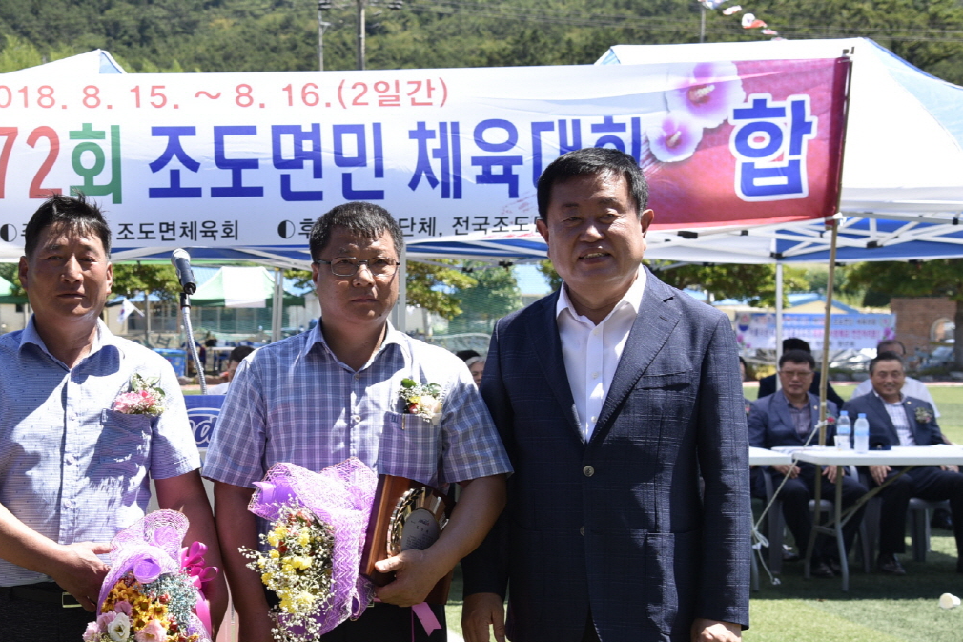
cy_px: 366
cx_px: 174
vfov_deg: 16.6
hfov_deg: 24.3
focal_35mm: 82
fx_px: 2193
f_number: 5.6
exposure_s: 1/200
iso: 100
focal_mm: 46
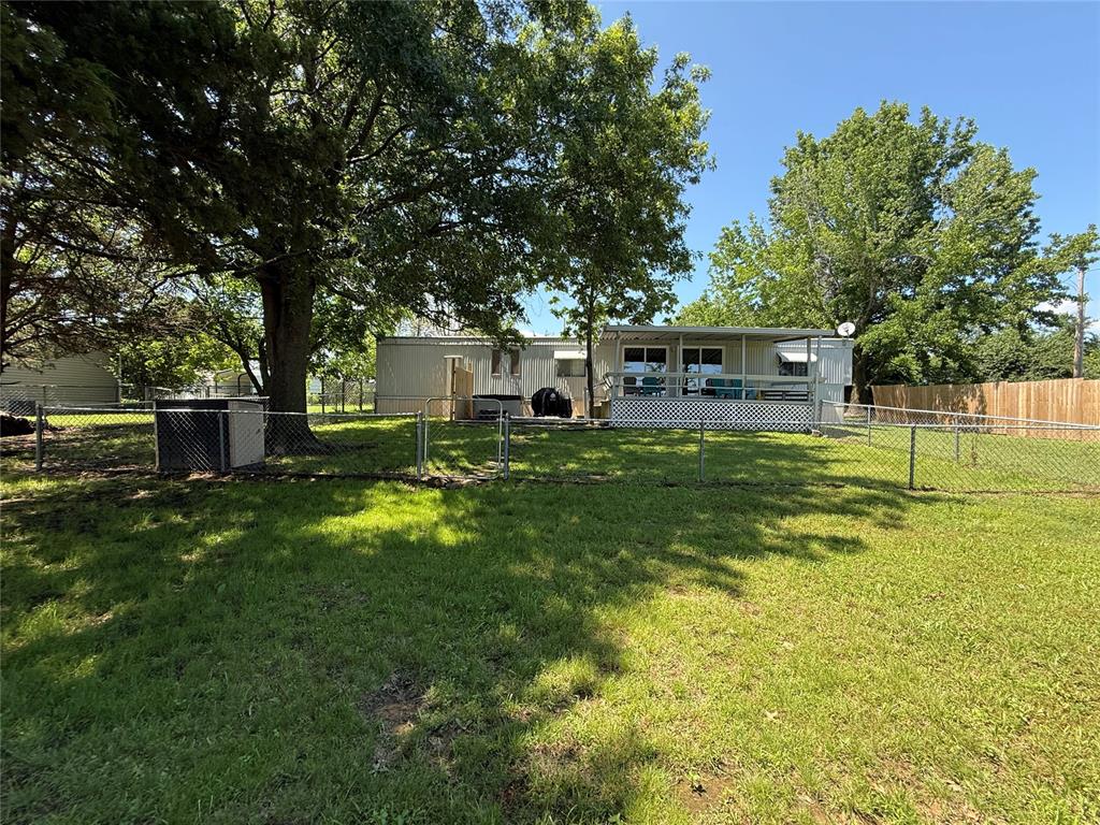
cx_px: 550
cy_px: 412
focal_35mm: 14
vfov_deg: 85.7
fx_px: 445
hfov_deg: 102.1
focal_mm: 2.22
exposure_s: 1/405
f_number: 2.2
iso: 64
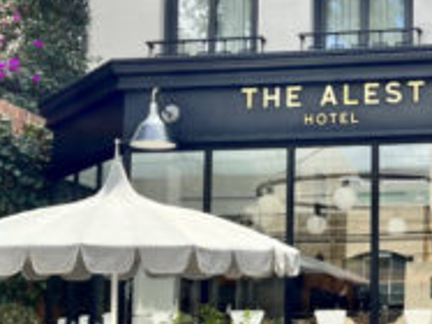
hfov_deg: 21.6
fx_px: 1110
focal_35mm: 89
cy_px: 169
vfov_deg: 16.6
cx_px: 379
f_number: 1.5
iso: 50
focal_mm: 5.7
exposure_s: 1/2841
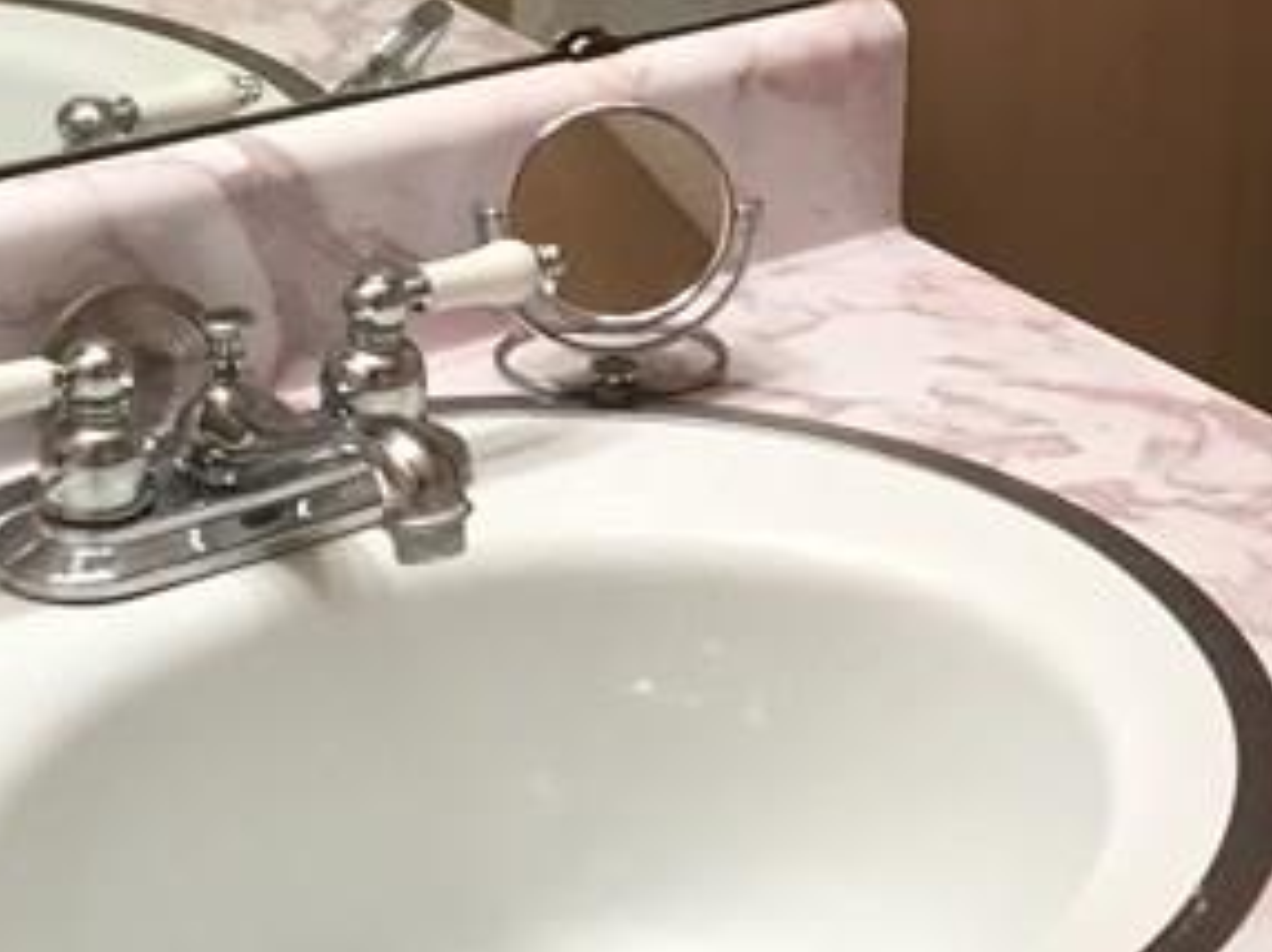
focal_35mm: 104
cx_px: 1308
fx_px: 3818
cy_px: -182
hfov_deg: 18.4
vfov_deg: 13.8
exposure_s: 1/30
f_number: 2.2
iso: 64
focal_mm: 4.15
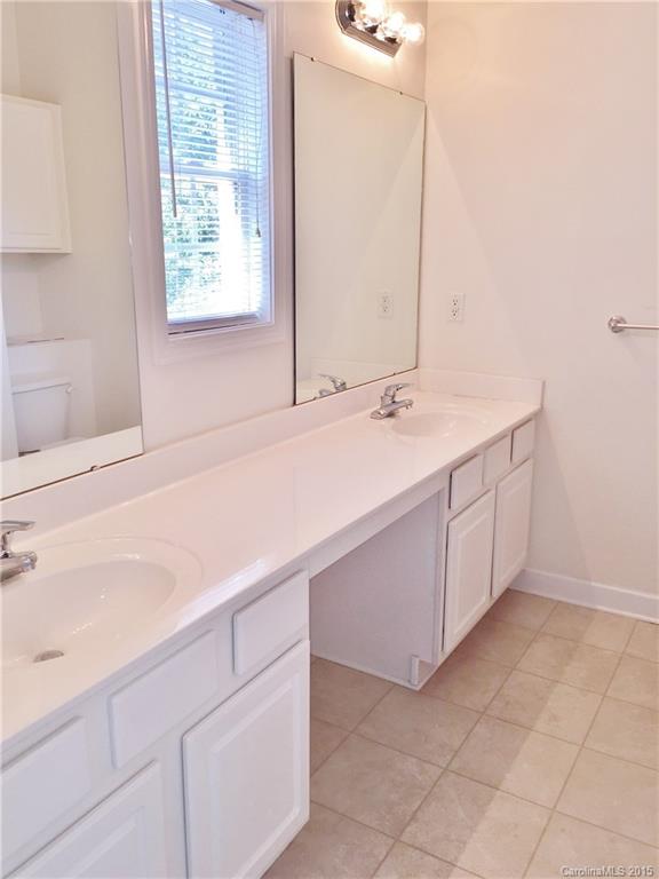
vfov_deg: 61.7
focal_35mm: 29
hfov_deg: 48.2
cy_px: 440
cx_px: 330
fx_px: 736
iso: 32
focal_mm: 4.15
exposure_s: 1/60
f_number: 2.2
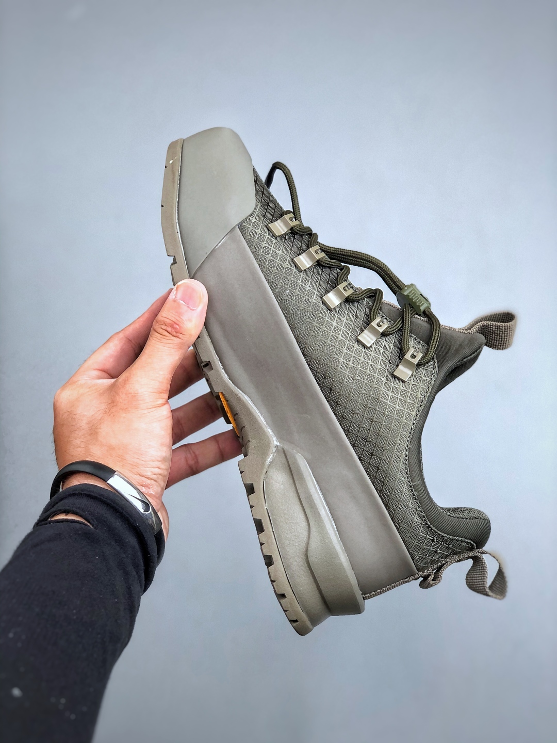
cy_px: 372
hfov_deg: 25.7
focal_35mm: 57
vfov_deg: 33.8
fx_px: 1223
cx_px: 278
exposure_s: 1/50
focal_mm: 6.6
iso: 25
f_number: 2.8
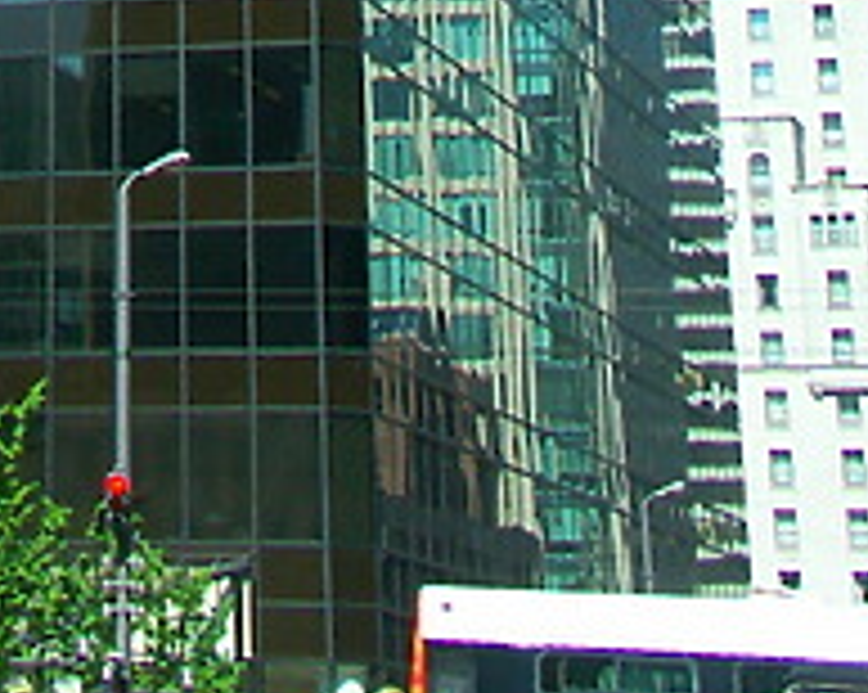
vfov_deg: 9.2
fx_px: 3747
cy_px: -1098
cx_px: -187
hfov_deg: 12.9
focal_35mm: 146
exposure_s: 1/320
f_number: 6.3
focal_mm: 8.34
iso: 100
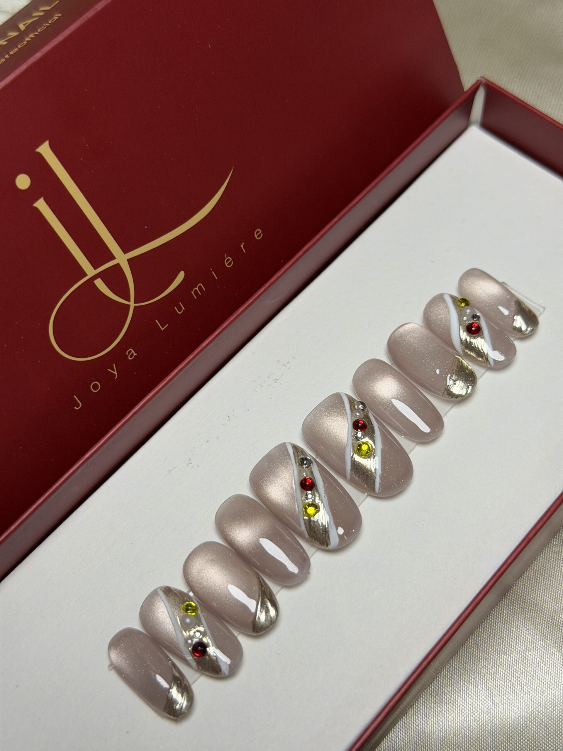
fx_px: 1041
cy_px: 376
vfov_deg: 39.7
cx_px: 282
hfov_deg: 30.3
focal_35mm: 48
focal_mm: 6.76
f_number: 1.78
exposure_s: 1/101
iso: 100
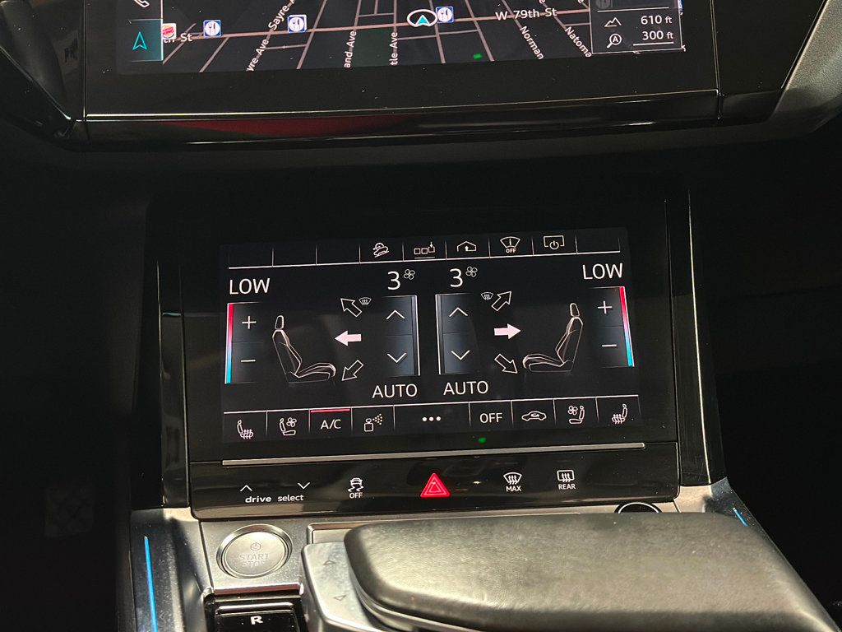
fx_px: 1168
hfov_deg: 39.7
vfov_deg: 30.3
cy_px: 316
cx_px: 421
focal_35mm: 48
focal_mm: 6.86
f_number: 1.78
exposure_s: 1/30
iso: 1000
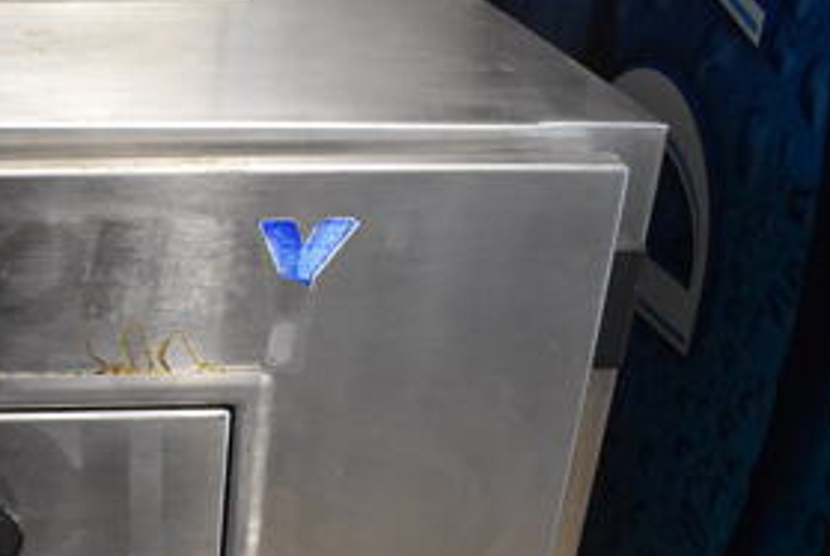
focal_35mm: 59
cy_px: 488
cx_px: -30
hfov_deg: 31.0
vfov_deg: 22.6
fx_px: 1362
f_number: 3.5
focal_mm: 18
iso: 2500
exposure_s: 1/125
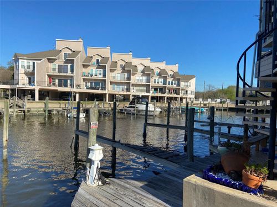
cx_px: 138
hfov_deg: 67.3
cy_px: 104
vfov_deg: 53.1
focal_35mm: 26
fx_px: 208
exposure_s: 1/3040
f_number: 1.8
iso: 32
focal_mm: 4.25
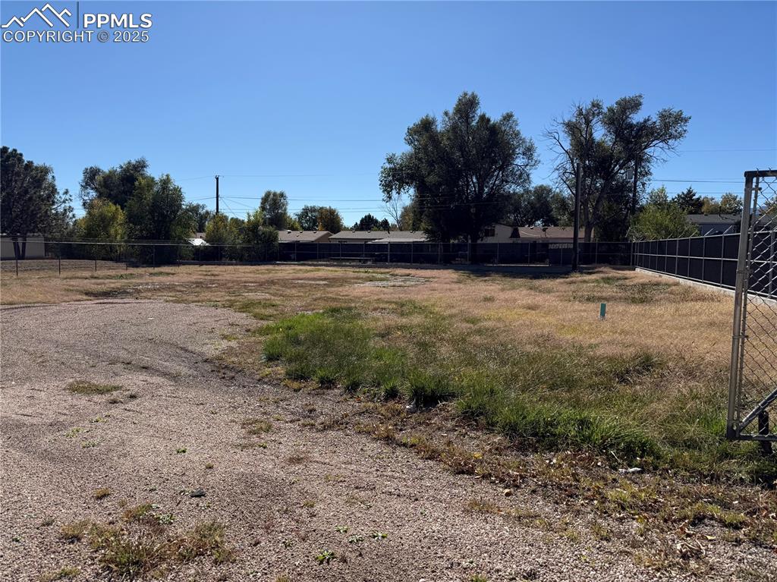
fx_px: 538
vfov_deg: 56.8
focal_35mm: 24
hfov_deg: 71.6
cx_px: 388
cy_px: 291
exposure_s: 1/6173
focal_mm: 6.76
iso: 80
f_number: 1.78
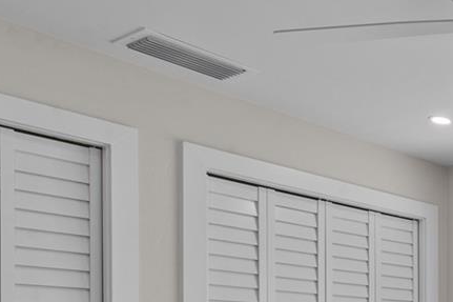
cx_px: 694
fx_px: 654
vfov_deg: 23.8
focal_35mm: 52
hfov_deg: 26.5
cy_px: 358
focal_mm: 14
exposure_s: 1/25
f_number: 11
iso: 500
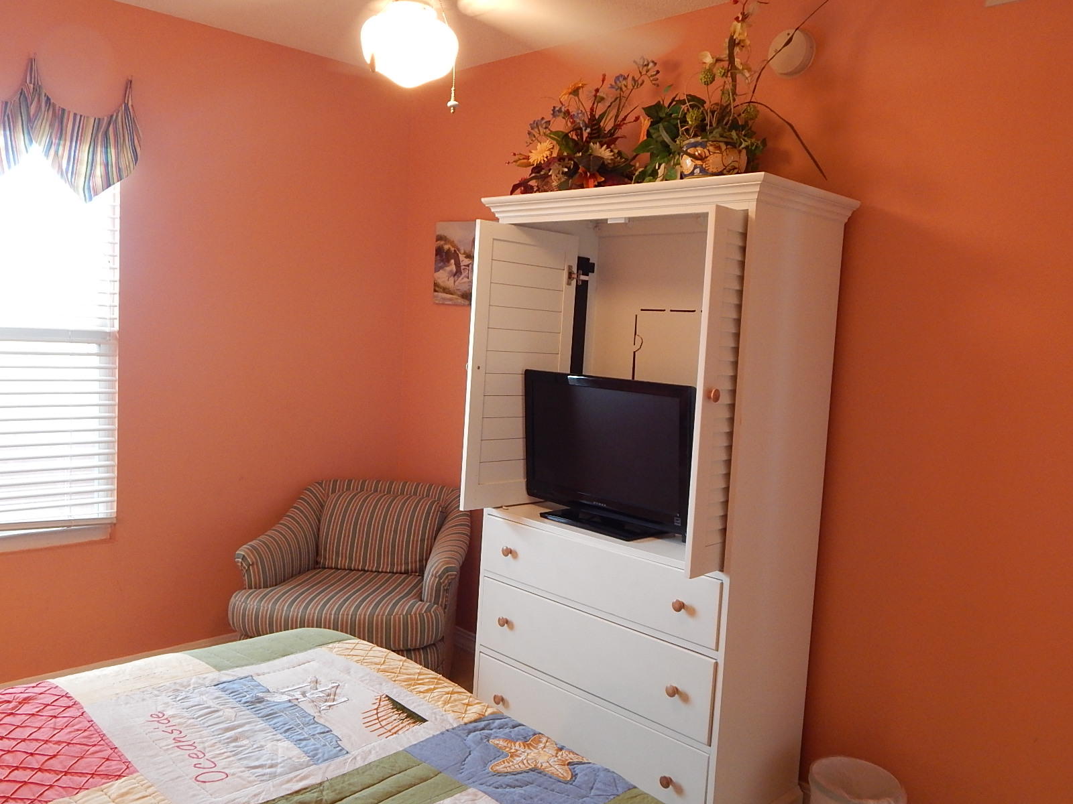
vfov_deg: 49.7
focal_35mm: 28
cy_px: 402
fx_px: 868
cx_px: 536
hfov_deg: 63.4
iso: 320
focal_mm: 5.1
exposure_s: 1/30
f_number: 3.2
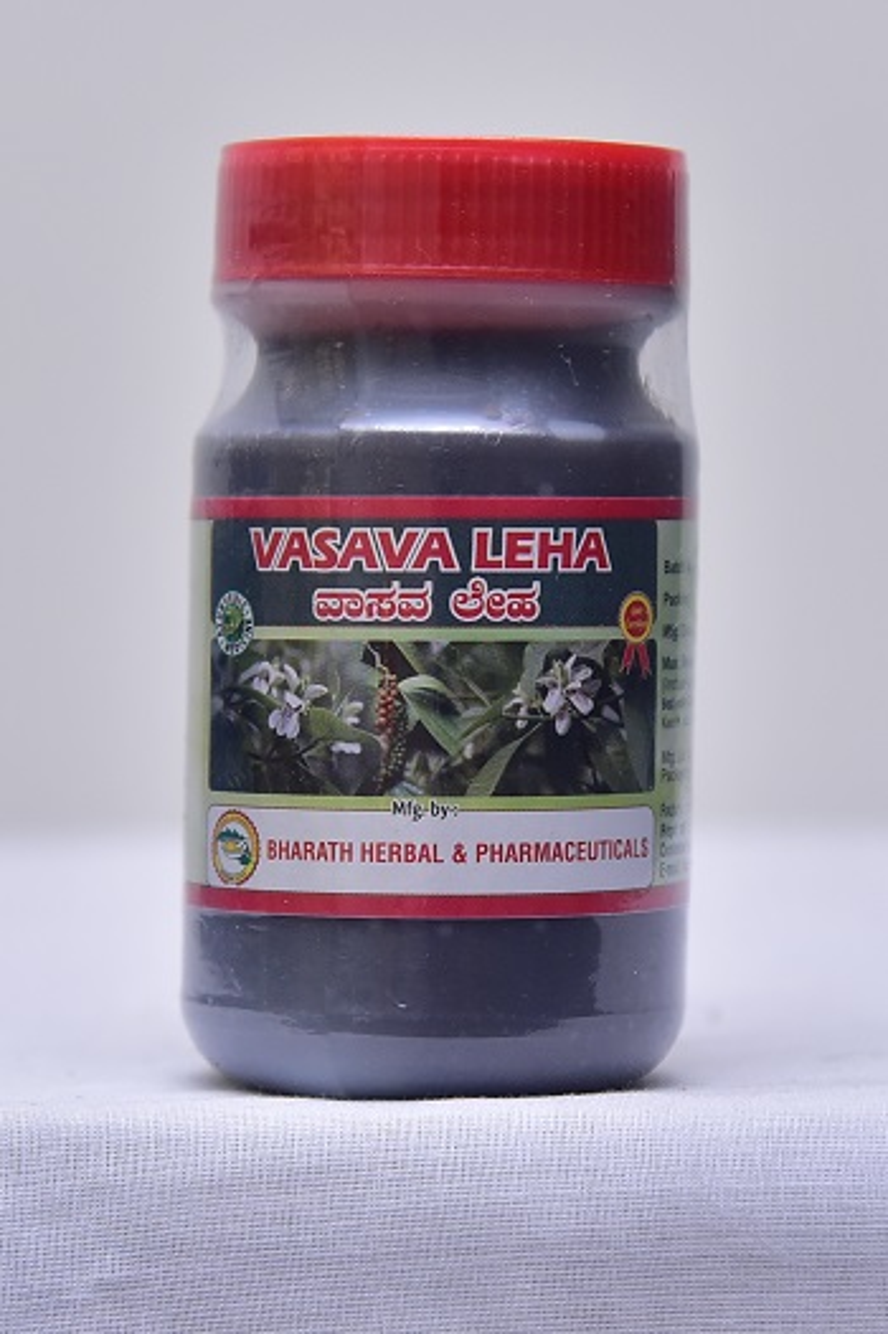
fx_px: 3038
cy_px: 667
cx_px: 444
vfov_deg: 24.8
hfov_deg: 16.6
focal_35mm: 82
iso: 1250
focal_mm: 82
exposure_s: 1/160
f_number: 4.5
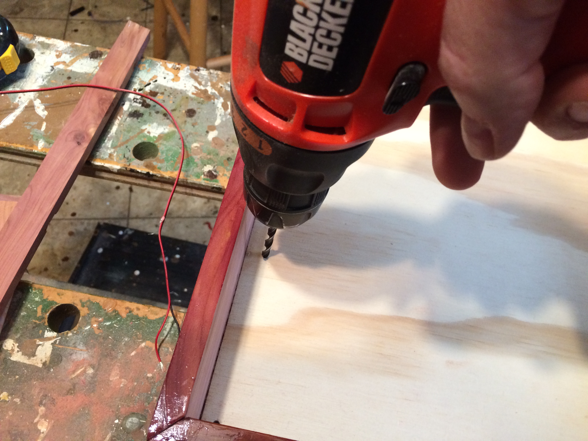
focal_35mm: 29
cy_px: 220
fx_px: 493
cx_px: 294
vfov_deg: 48.2
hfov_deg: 61.7
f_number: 2.2
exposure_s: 1/30
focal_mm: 4.15
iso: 200
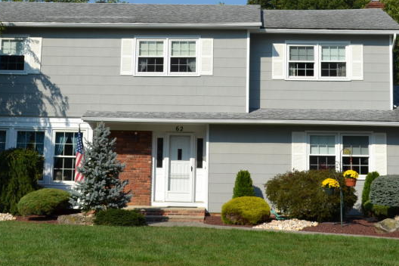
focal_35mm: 72
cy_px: 39
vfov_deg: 18.7
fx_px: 798
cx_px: 220
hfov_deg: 28.1
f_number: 9
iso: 100
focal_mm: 22
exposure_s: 1/320
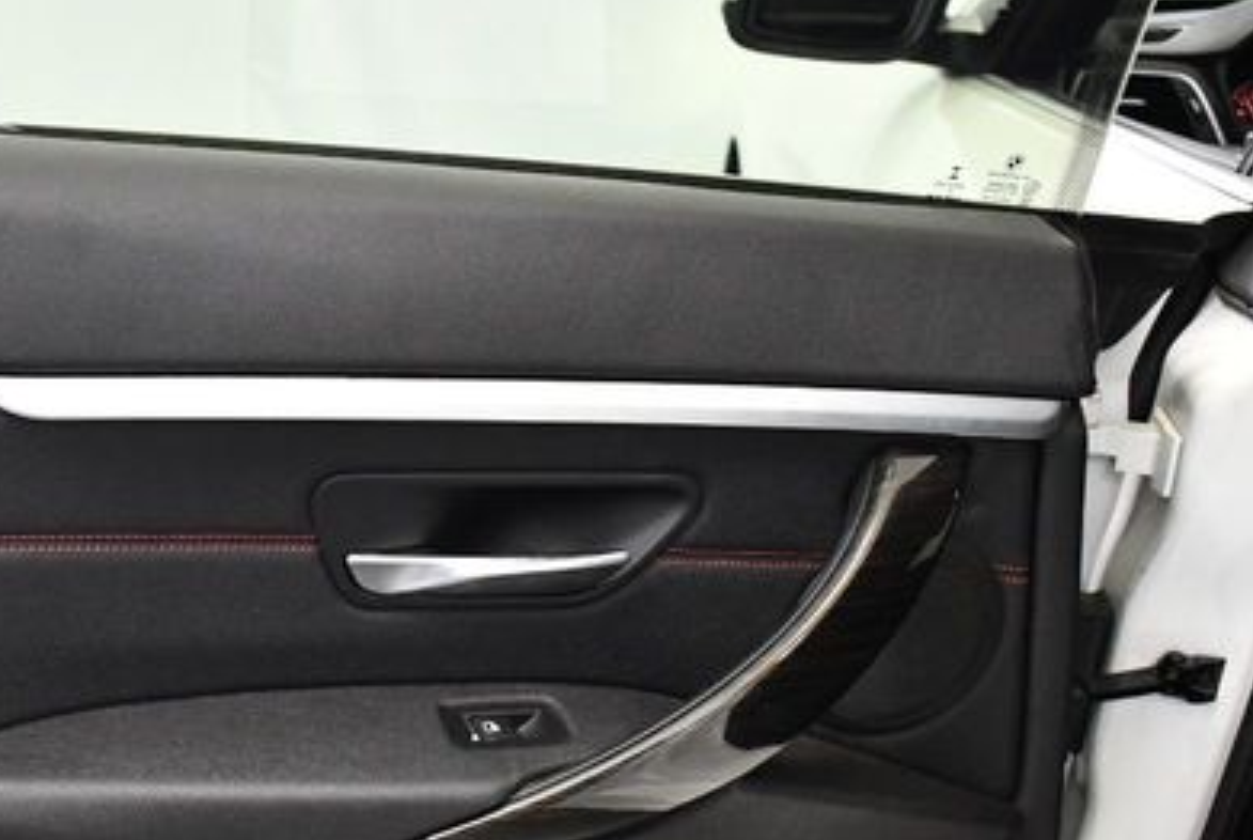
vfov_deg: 22.9
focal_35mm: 59
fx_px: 2057
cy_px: 608
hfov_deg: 33.5
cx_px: 388
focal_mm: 18
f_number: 3.5
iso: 3200
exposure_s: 1/125
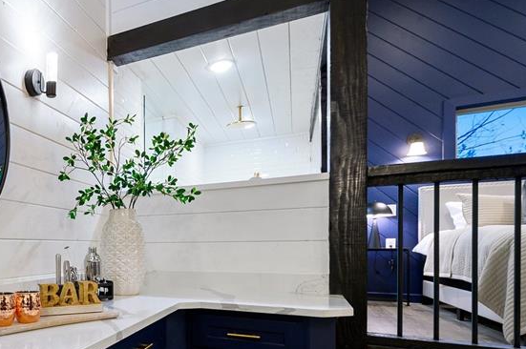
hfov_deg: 58.0
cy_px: 242
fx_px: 379
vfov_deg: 48.3
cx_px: 40
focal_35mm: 26
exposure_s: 1/4
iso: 200
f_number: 10
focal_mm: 14
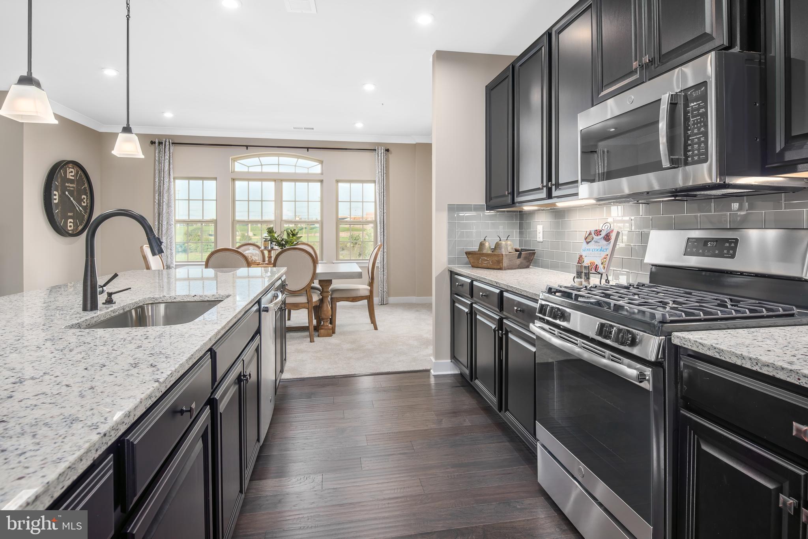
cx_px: 404
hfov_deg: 86.9
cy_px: 270
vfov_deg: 64.6
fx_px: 426
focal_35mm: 19
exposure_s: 1/250
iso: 200
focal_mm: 19
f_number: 9
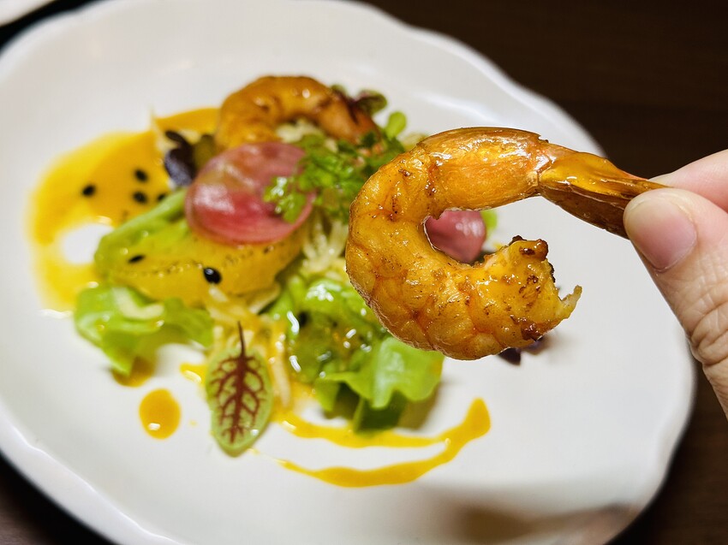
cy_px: 272
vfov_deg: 30.3
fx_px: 1009
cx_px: 364
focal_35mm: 48
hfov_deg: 39.7
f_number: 1.78
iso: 100
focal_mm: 6.86
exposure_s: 1/60
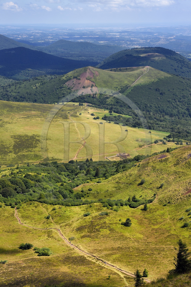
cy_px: 144
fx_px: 558
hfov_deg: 19.4
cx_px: 96
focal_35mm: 70
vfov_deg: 28.9
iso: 200
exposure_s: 1/320
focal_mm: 70
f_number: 11
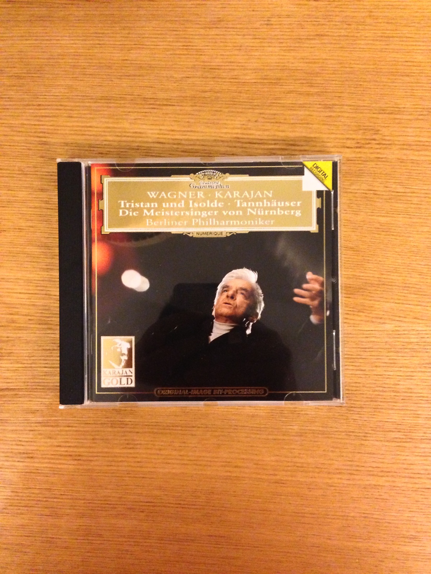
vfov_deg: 55.4
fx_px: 548
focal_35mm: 33
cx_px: 216
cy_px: 287
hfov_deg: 42.9
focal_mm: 4.13
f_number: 2.4
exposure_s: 1/17
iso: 800
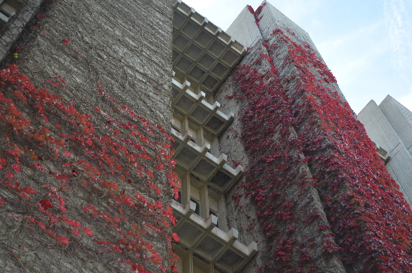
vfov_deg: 20.5
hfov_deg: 30.6
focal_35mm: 66
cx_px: 206
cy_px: 136
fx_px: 754
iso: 200
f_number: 5.3
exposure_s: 1/160
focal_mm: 44
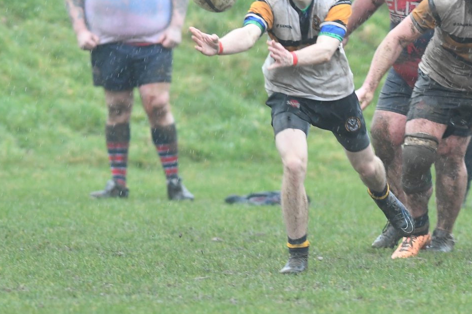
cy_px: 80
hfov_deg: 2.1
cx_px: 332
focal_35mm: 979
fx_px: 12833
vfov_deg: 1.4
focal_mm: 300
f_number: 4
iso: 2000
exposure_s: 1/500
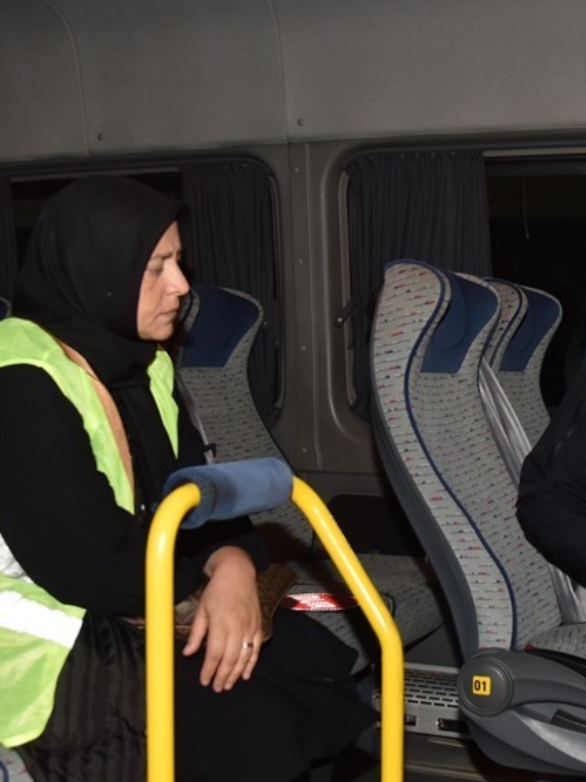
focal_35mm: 52
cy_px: 425
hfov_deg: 27.7
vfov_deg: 36.8
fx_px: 1174
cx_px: 425
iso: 1000
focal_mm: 24
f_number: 4
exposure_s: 1/80
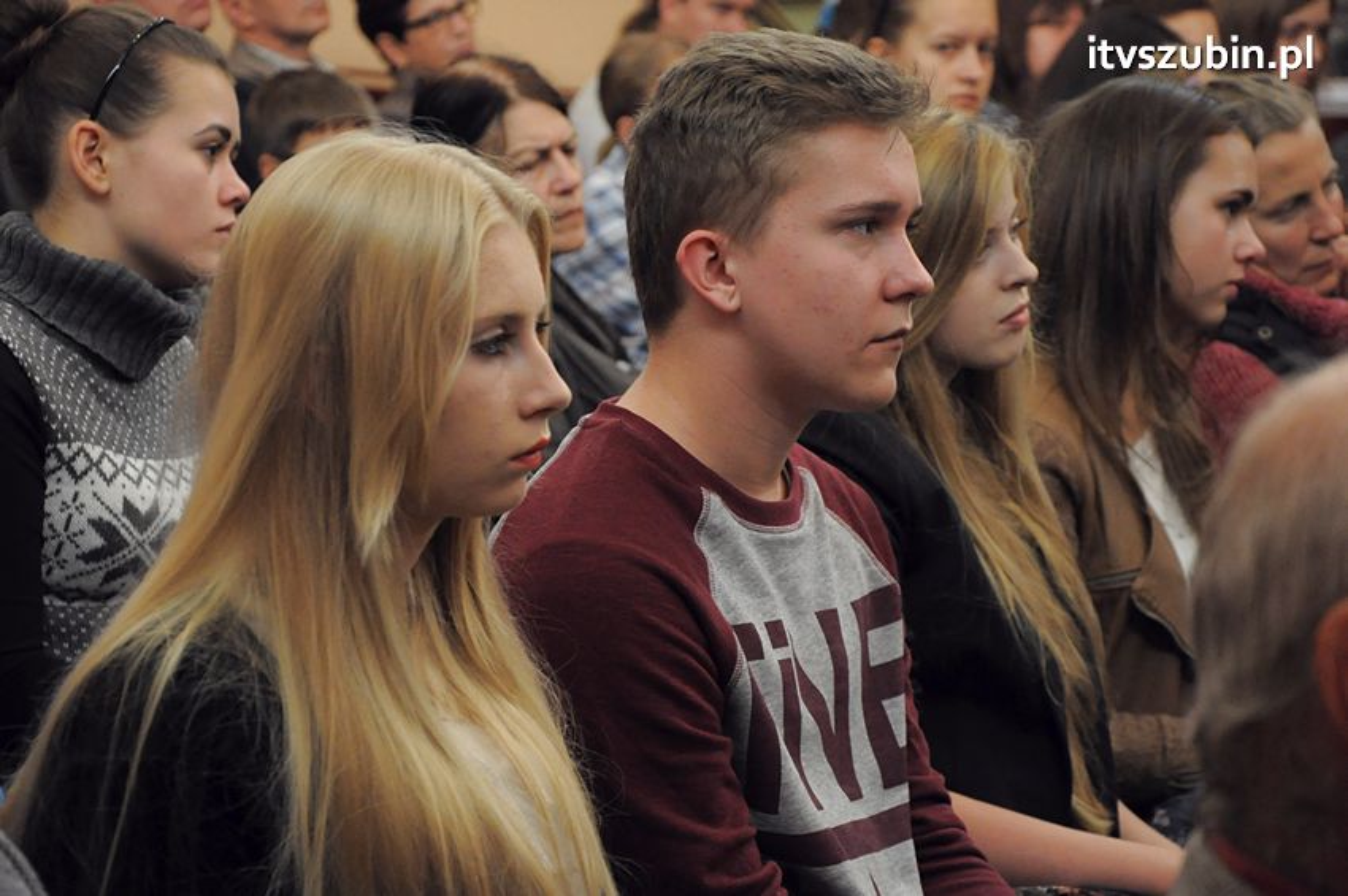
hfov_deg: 17.1
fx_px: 4489
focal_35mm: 120
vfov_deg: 11.4
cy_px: 448
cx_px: 674
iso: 2000
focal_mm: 80
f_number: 5.3
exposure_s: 1/60
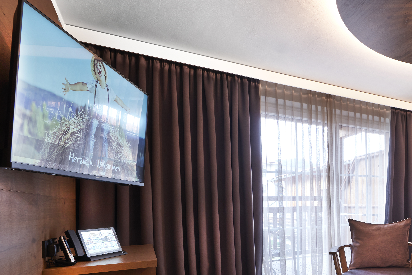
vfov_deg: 46.3
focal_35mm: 27
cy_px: 205
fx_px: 309
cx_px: 389
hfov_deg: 55.8
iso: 200
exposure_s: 4
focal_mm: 14
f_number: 13
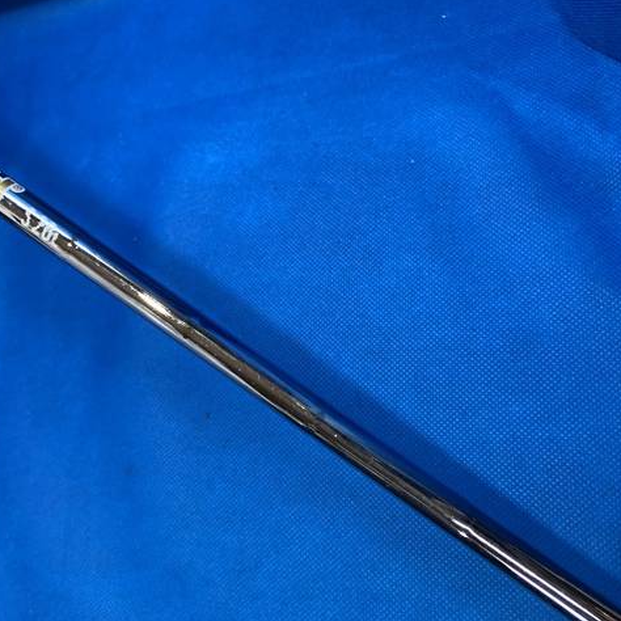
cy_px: 308
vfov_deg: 52.5
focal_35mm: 31
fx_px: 629
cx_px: 216
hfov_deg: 51.7
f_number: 1.8
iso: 100
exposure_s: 1/60
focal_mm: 4.25
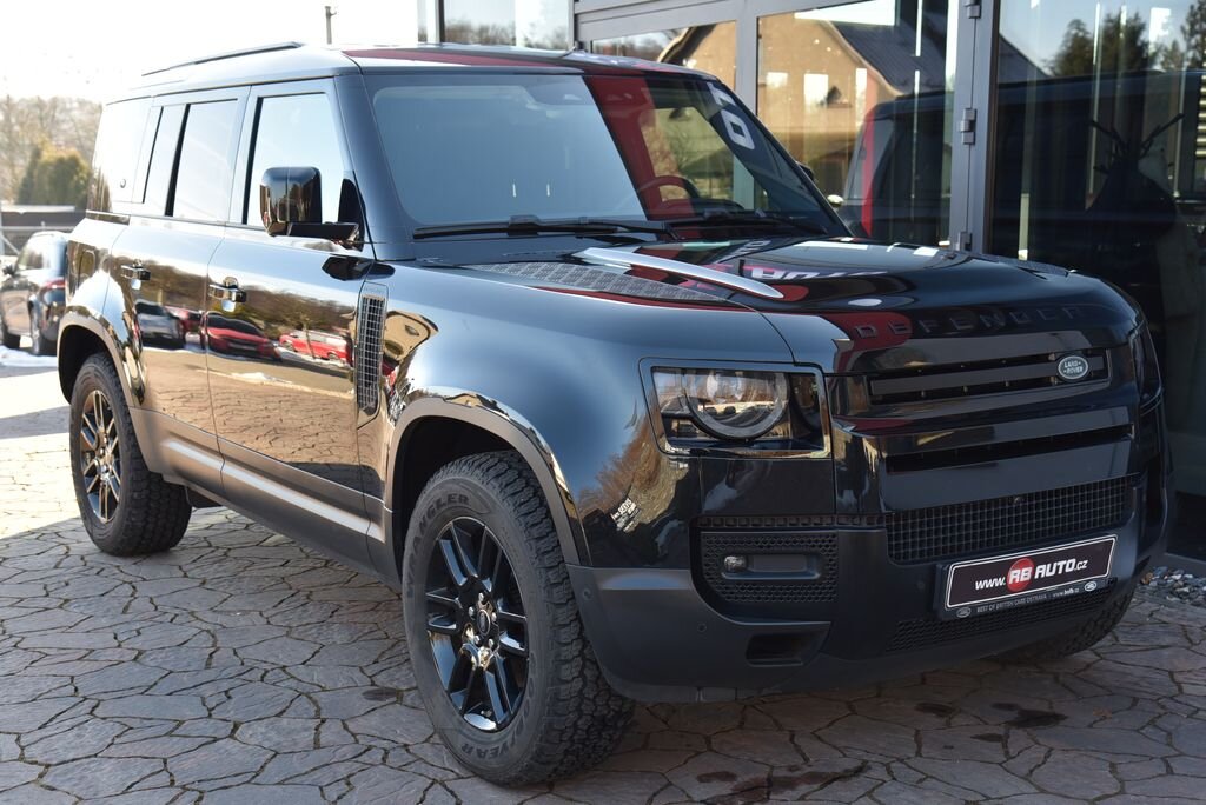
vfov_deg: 28.1
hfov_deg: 41.1
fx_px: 1609
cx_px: 603
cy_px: 402
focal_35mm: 48
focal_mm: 48
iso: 500
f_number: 6.3
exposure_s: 1/160
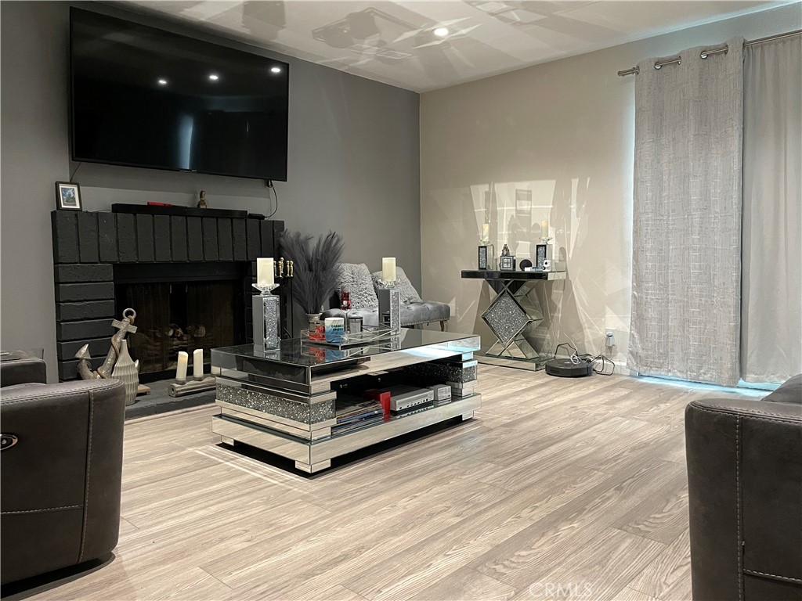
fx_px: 602
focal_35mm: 26
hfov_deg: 67.3
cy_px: 300
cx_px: 401
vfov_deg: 53.1
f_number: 1.6
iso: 500
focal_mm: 4.2
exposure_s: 1/40
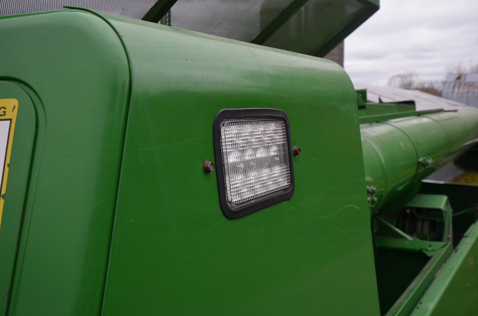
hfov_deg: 53.2
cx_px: 239
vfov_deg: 36.7
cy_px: 158
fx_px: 477
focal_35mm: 36
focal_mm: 24
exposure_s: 1/200
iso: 200
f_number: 7.1
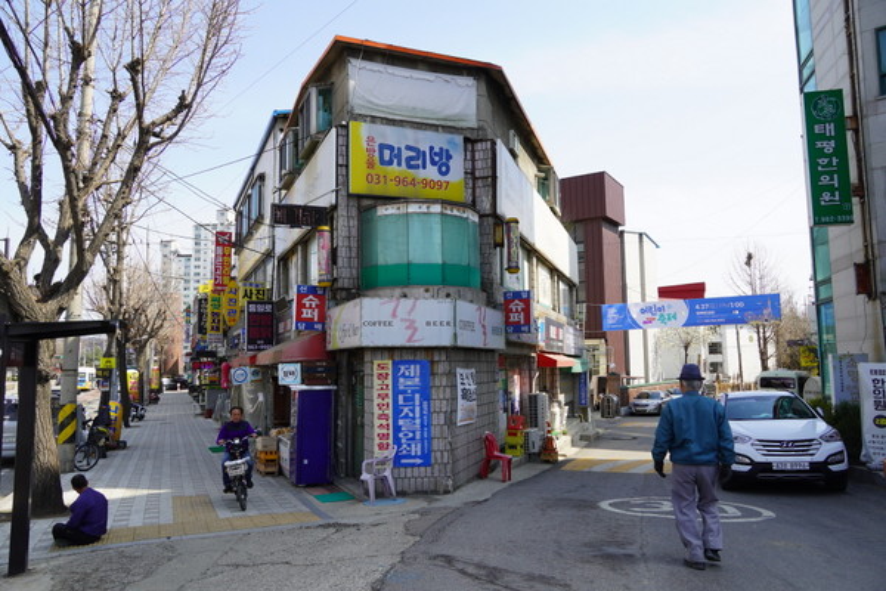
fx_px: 664
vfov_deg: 47.9
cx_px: 443
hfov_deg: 67.4
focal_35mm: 27
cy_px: 296
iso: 100
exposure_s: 1/125
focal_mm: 18
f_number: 8
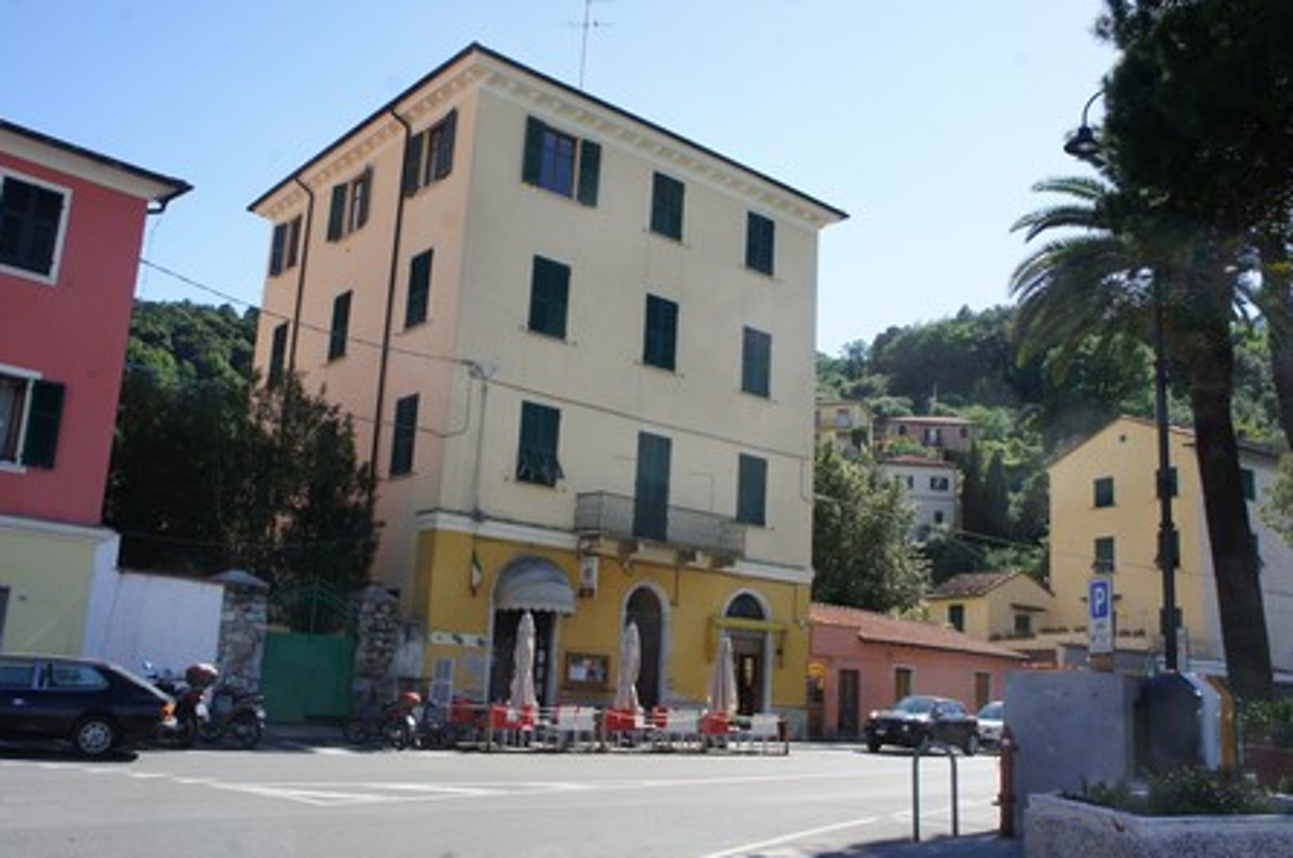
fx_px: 1166
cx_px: 632
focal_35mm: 33
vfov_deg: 40.4
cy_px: 441
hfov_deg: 58.0
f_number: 11
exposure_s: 1/160
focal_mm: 21
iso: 250
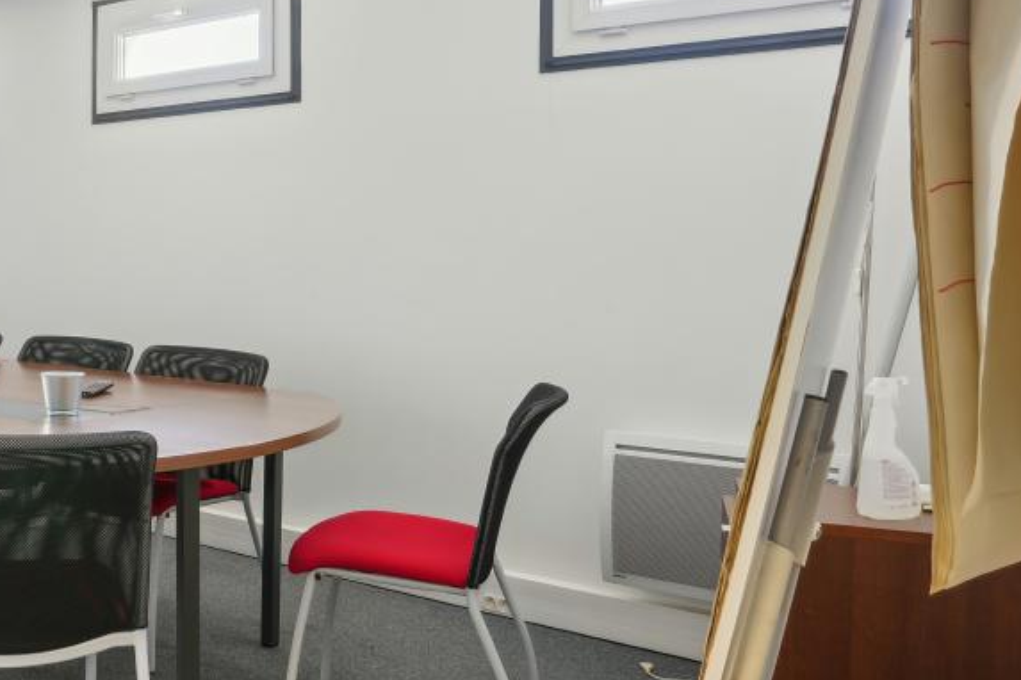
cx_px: 121
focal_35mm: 38
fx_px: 1078
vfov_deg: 34.9
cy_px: 275
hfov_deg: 46.3
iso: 200
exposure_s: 1/1.25
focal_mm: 17
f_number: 11
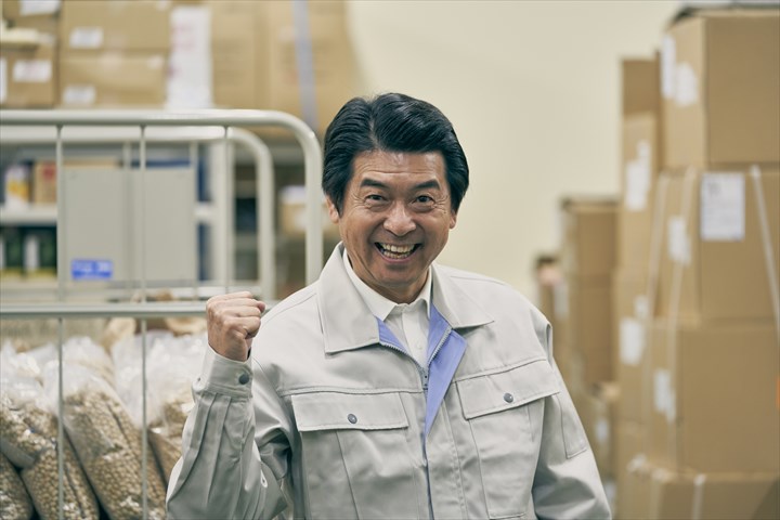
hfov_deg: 17.2
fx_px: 2578
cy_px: 260
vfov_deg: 11.5
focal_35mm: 119
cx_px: 390
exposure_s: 1/160
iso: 800
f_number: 2.8
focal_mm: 119
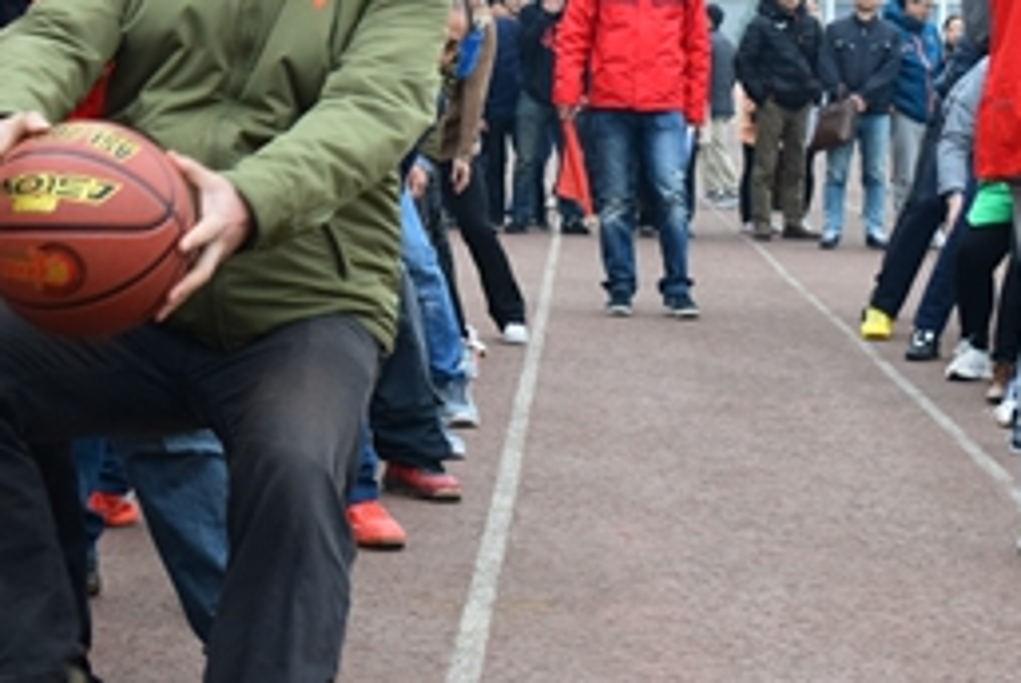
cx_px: 322
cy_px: 97
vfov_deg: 11.5
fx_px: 3379
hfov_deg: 17.1
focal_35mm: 119
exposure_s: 1/500
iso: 1600
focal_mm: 34
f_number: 5.6
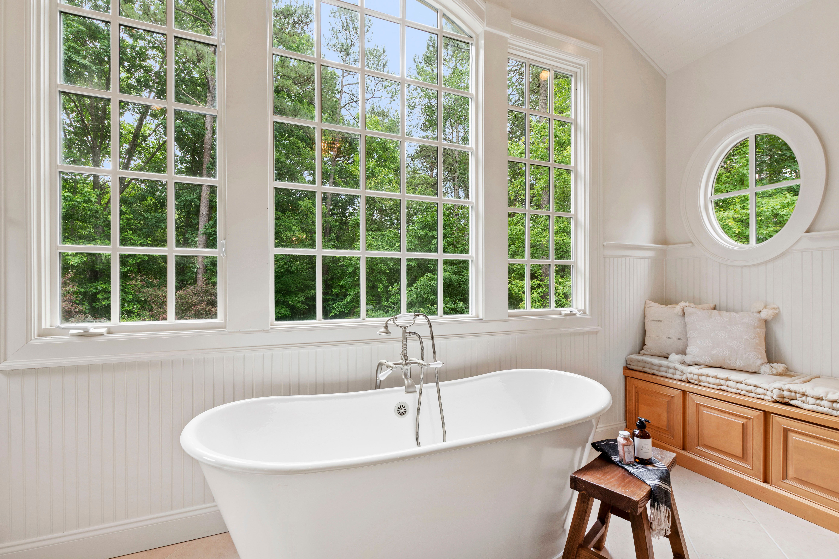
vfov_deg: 77.3
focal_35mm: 15
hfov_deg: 100.4
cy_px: 280
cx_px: 420
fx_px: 350
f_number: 8
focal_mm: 10
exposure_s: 1/8
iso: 100
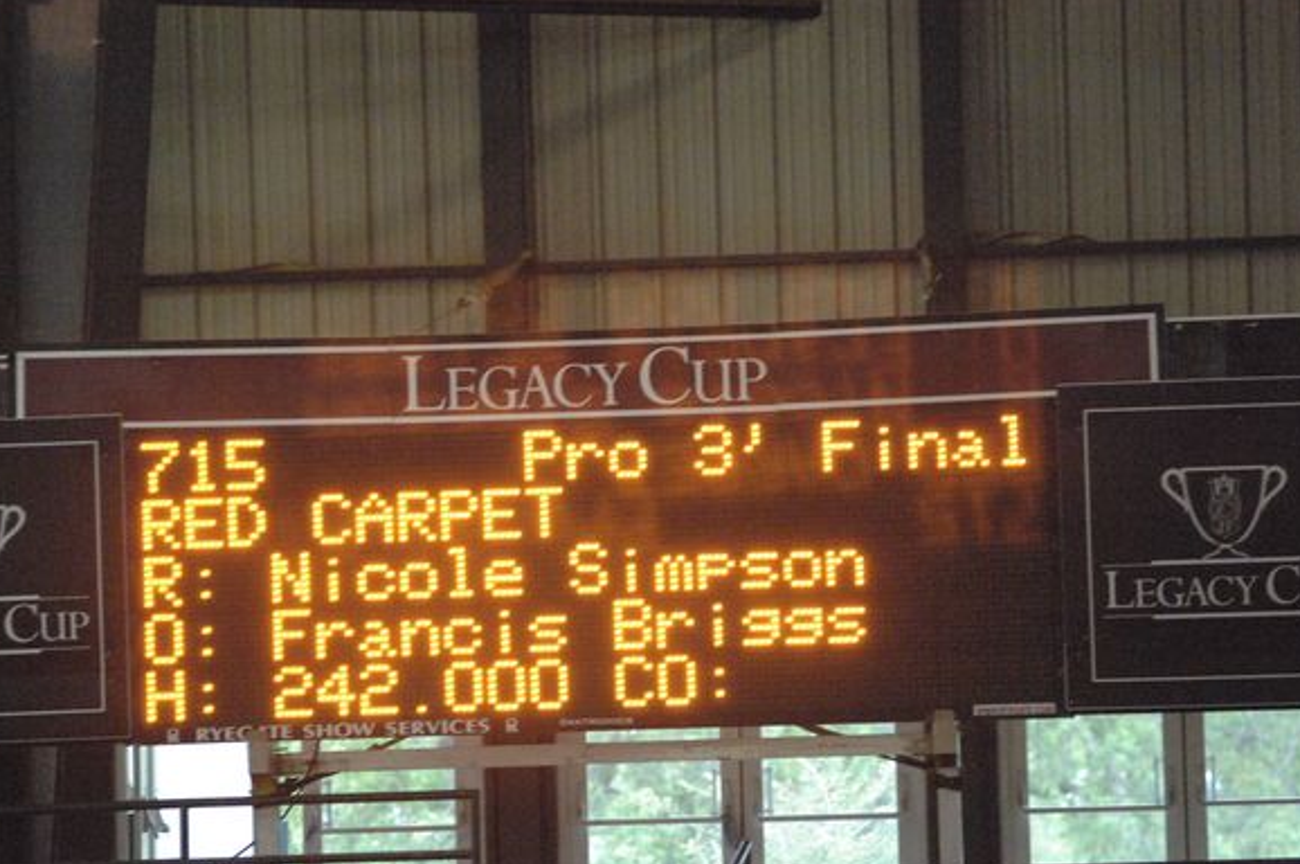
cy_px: 456
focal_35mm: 332
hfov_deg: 6.2
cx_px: 612
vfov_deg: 4.1
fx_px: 11975
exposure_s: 1/320
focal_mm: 200
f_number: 2.8
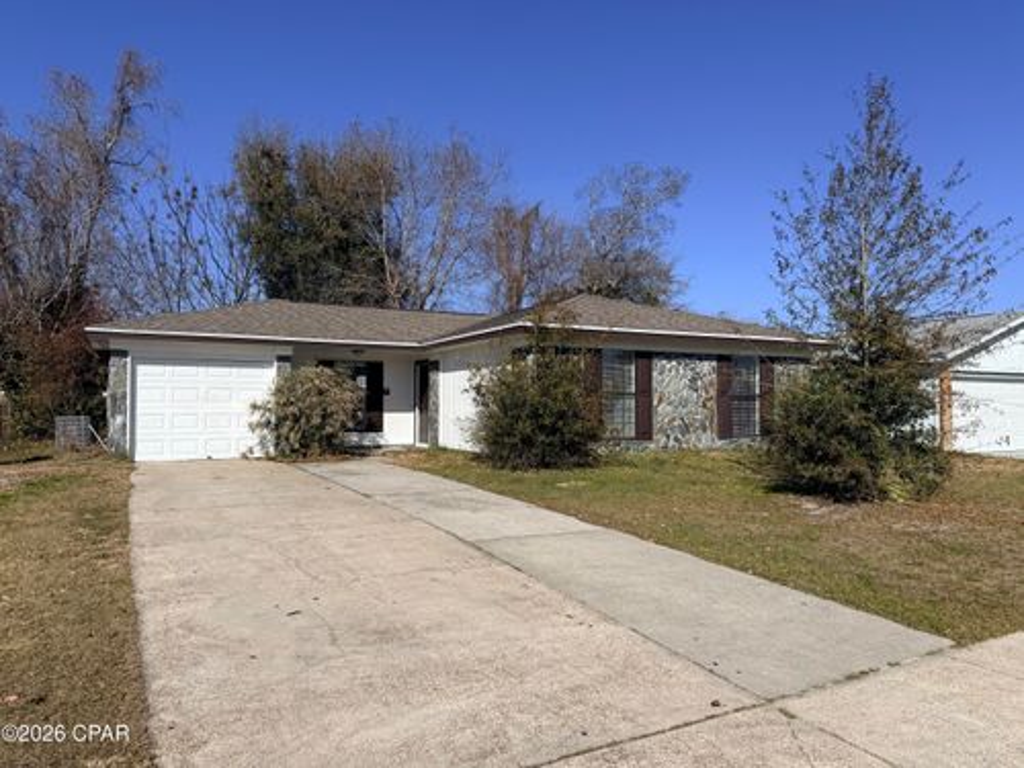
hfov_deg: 71.6
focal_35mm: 24
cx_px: 512
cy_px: 384
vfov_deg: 56.8
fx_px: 710
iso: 80
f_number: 1.78
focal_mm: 6.76
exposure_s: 1/8130
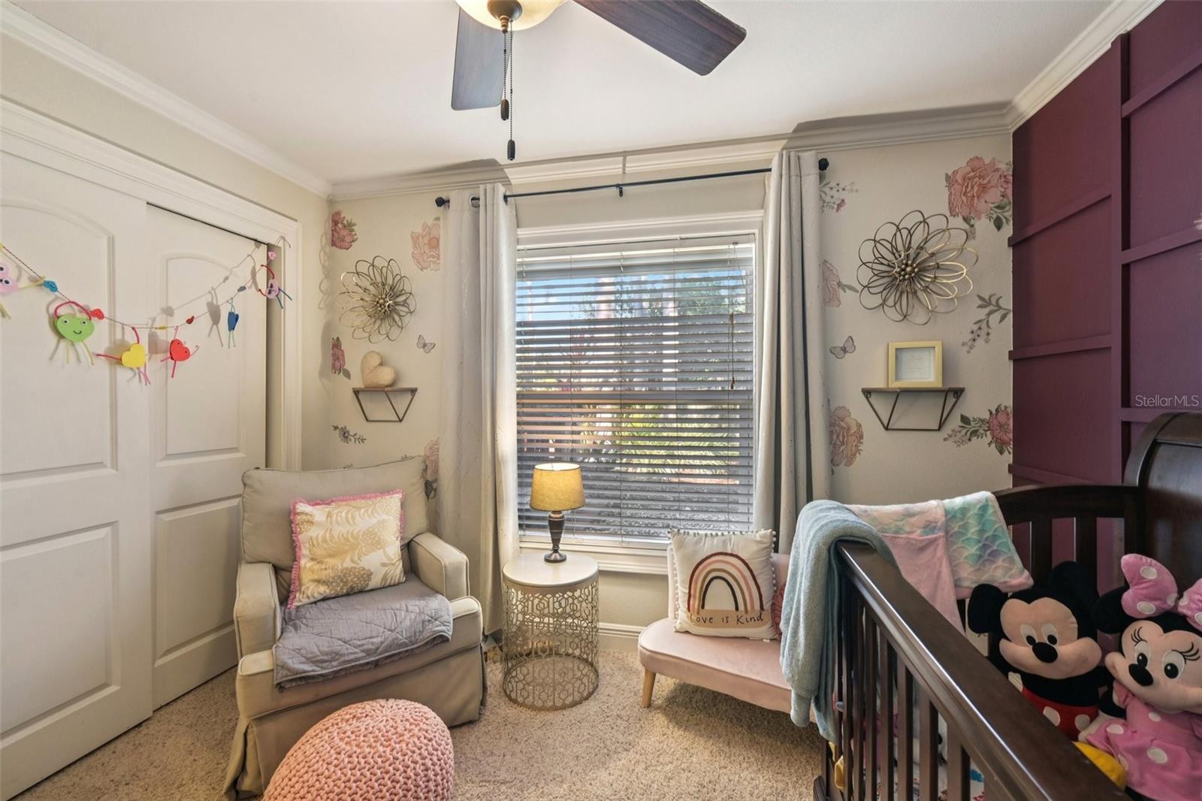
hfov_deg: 100.4
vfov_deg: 77.3
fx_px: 501
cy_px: 400
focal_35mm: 15
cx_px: 601
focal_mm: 15
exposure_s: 1/20
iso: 400
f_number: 8
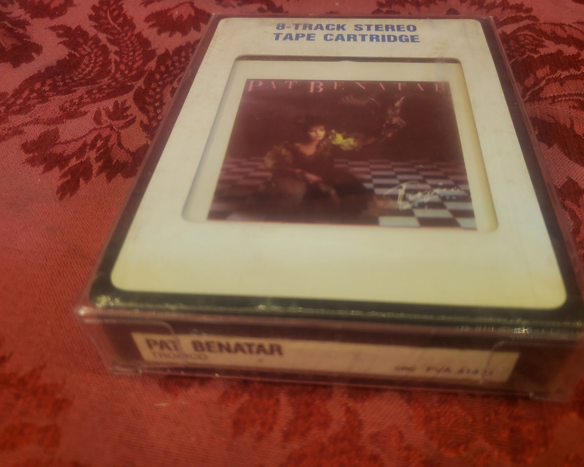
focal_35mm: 28
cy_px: 236
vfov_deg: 51.5
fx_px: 484
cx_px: 305
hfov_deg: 62.2
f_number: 1.5
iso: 80
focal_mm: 4.3
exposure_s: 1/120
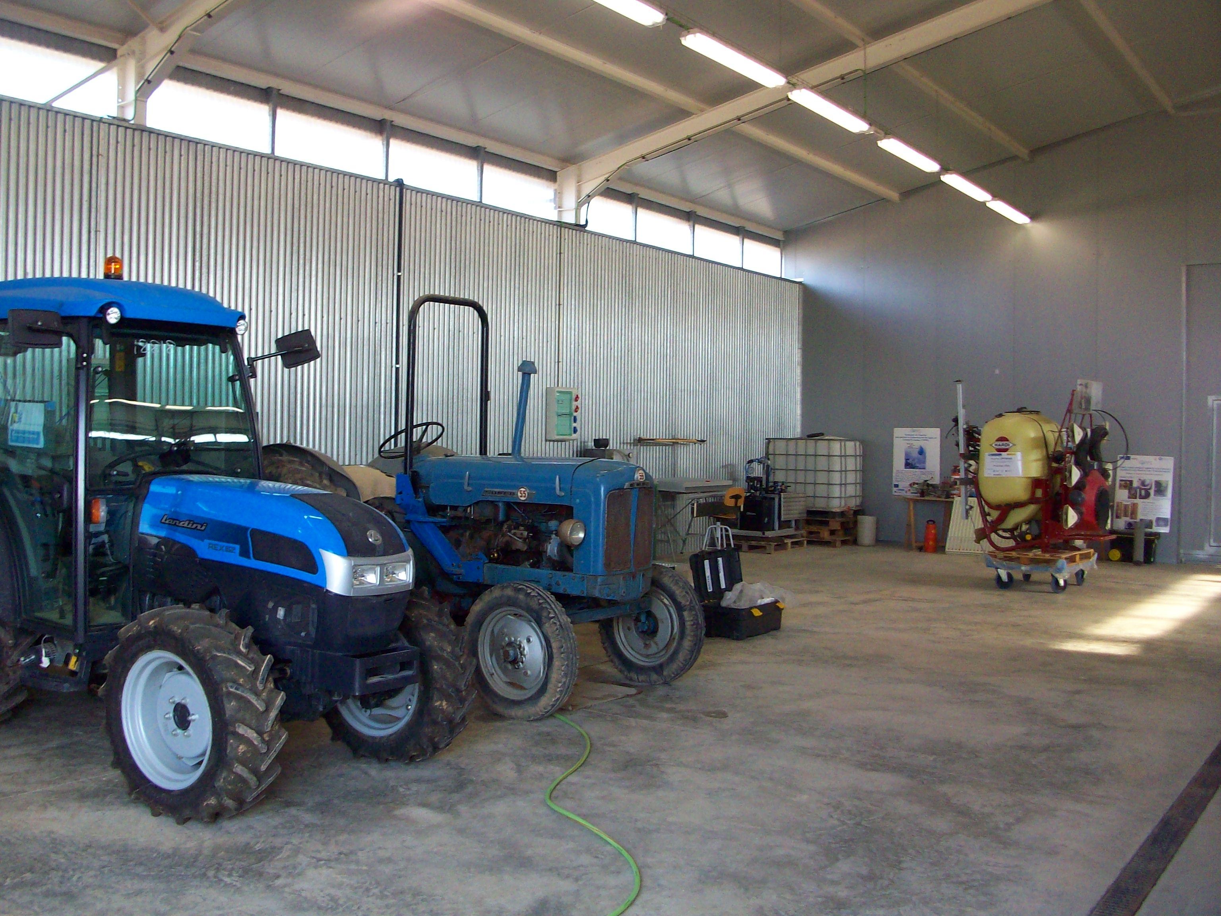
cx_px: 610
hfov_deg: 54.0
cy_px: 458
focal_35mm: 34
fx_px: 1199
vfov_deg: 41.8
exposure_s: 1/128
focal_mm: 5.7
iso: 159
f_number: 2.8
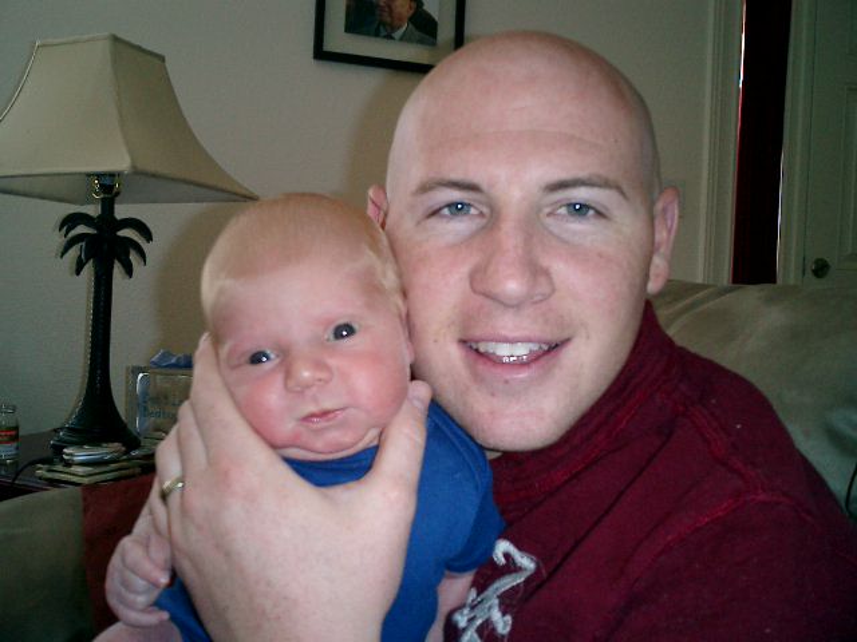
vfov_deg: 39.7
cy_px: 321
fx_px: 891
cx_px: 428
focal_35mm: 36
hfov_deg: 51.4
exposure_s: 1/30
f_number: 3.2
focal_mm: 7.5
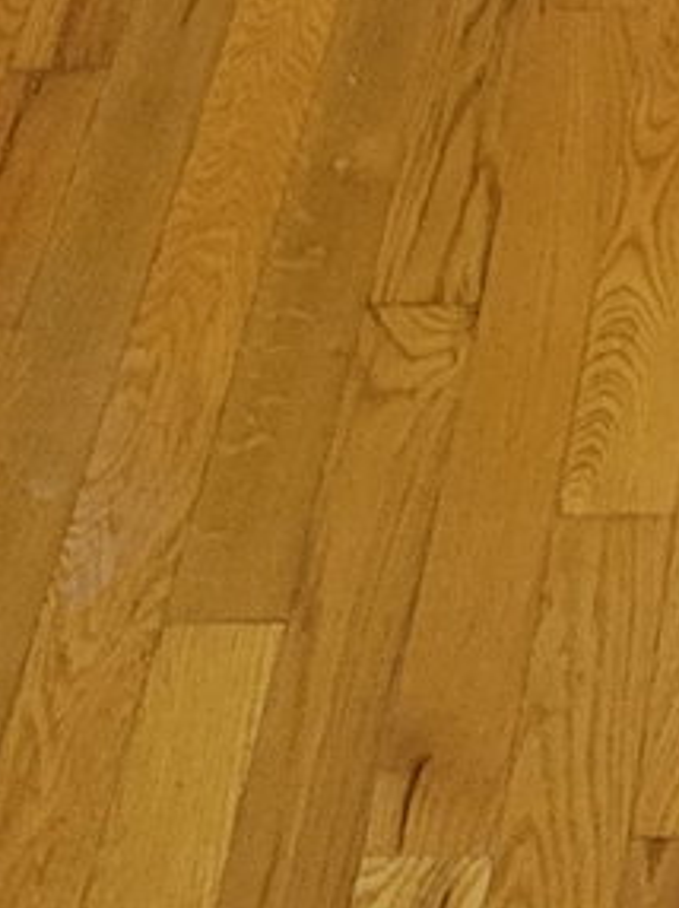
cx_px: 1063
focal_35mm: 194
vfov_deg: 8.8
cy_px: -1595
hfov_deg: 7.5
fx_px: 5081
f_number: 1.8
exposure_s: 1/120
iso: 320
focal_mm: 5.4
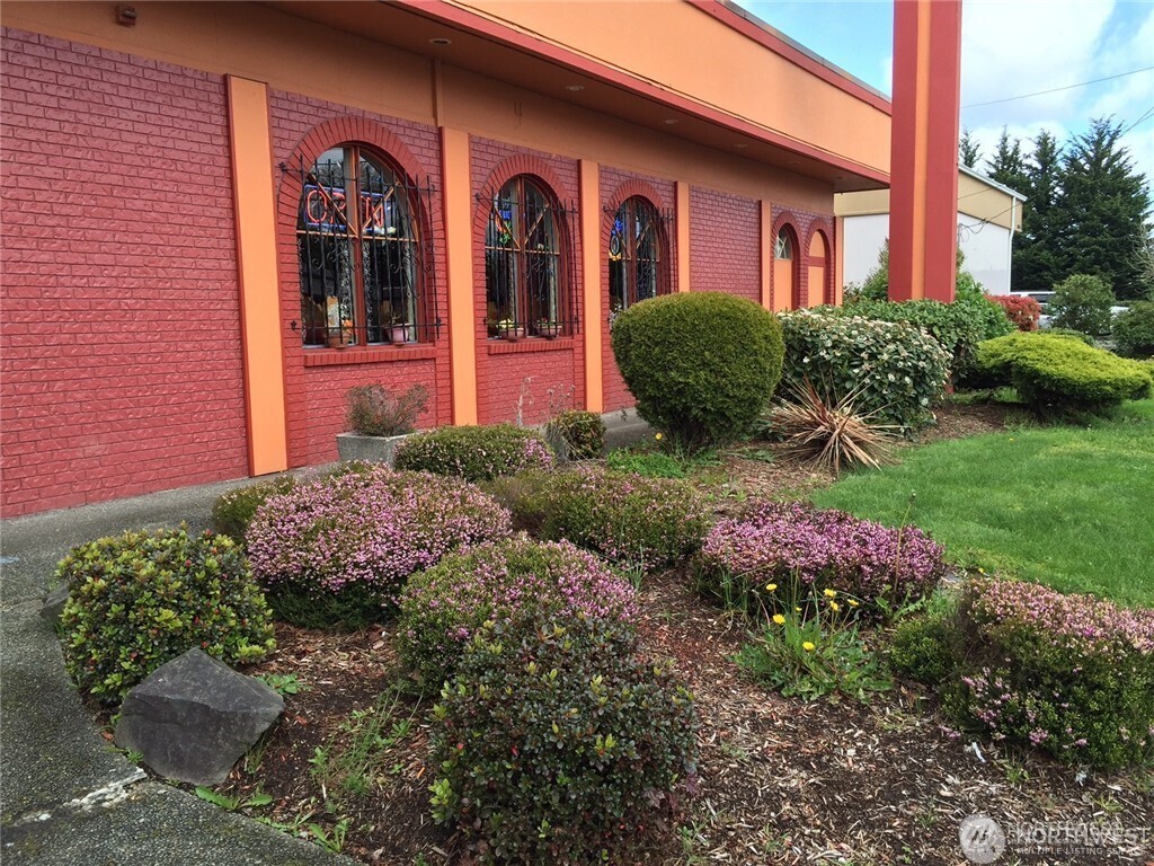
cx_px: 577
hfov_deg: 61.7
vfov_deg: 48.2
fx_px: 967
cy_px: 433
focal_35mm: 29
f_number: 2.2
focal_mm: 4.15
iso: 32
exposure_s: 1/465
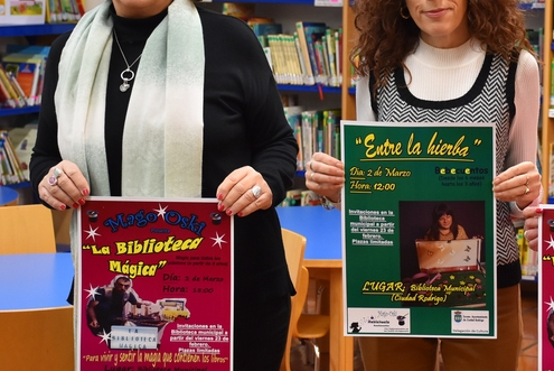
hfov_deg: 18.6
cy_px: 180
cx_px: 441
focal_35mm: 109
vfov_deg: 12.6
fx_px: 1679
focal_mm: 40
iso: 900
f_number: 4.5
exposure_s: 1/60
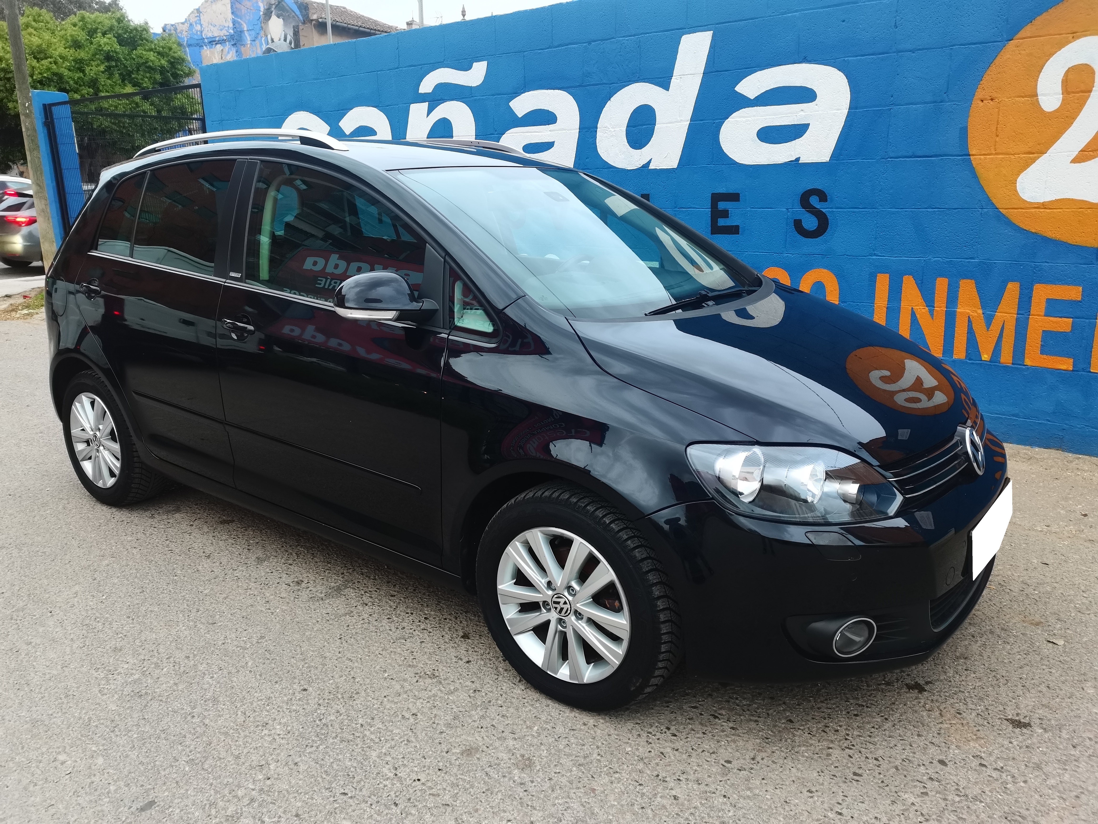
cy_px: 412
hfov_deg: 67.3
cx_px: 549
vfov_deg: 53.1
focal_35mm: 26
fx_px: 825
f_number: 1.8
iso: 250
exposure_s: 1/50
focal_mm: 5.58
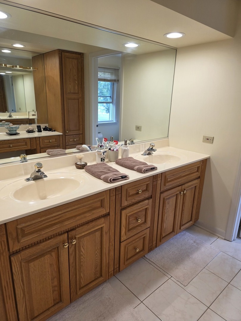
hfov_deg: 58.9
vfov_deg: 73.9
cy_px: 160
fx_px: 214
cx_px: 120
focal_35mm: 23
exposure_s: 1/120
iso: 100
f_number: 1.7
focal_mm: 6.3
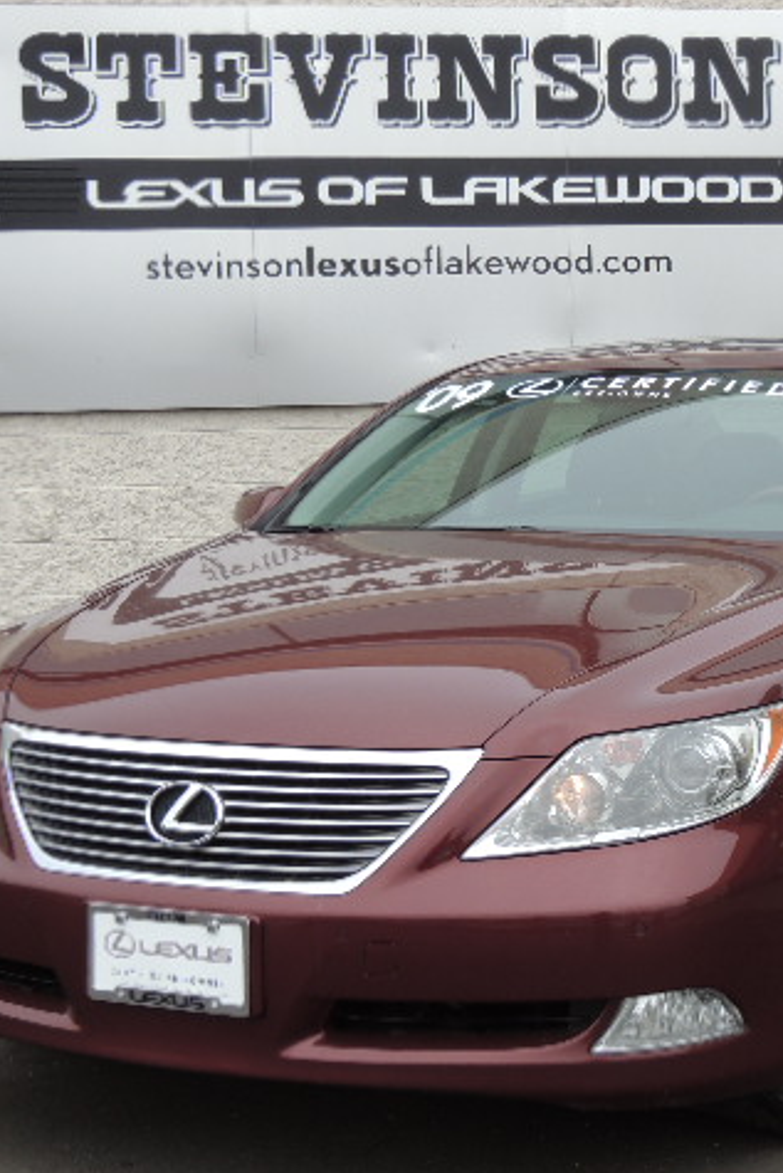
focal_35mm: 70
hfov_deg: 19.3
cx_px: 585
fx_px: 2282
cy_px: 590
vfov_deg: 28.8
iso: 100
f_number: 3.6
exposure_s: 1/250
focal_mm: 8.9
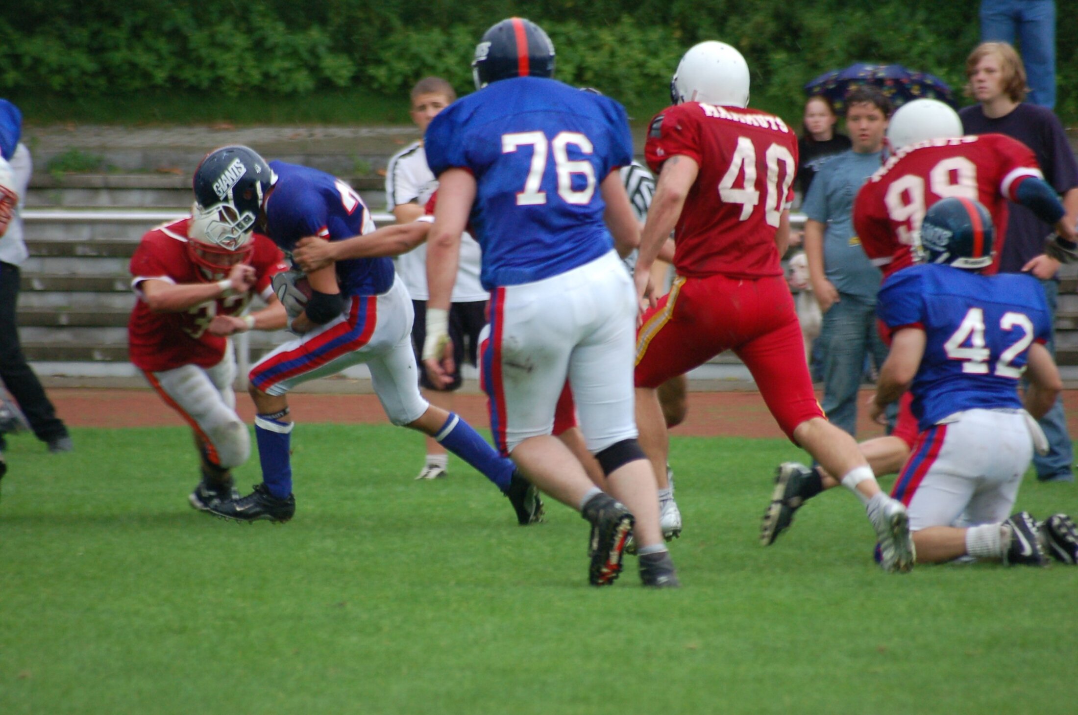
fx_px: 13449
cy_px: 358
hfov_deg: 4.6
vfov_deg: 3.0
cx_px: 539
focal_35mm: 450
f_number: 5.6
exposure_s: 1/320
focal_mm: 300
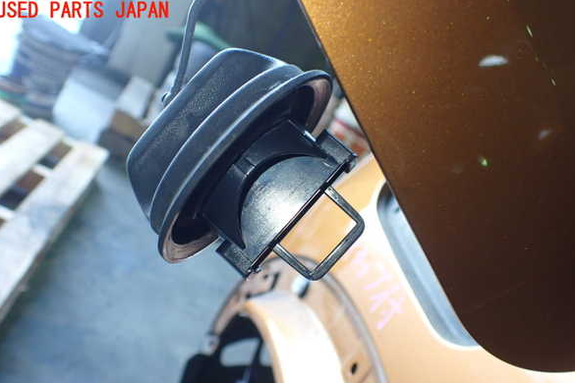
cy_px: 220
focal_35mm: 32
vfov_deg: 41.0
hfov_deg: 58.7
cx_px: 285
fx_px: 511
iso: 400
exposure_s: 1/125
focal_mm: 5.4
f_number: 2.3
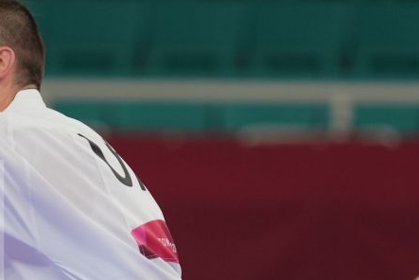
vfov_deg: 1.7
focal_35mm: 812
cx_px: 236
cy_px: 246
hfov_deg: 2.5
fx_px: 9457
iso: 500
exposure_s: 1/1000
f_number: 2.8
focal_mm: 200
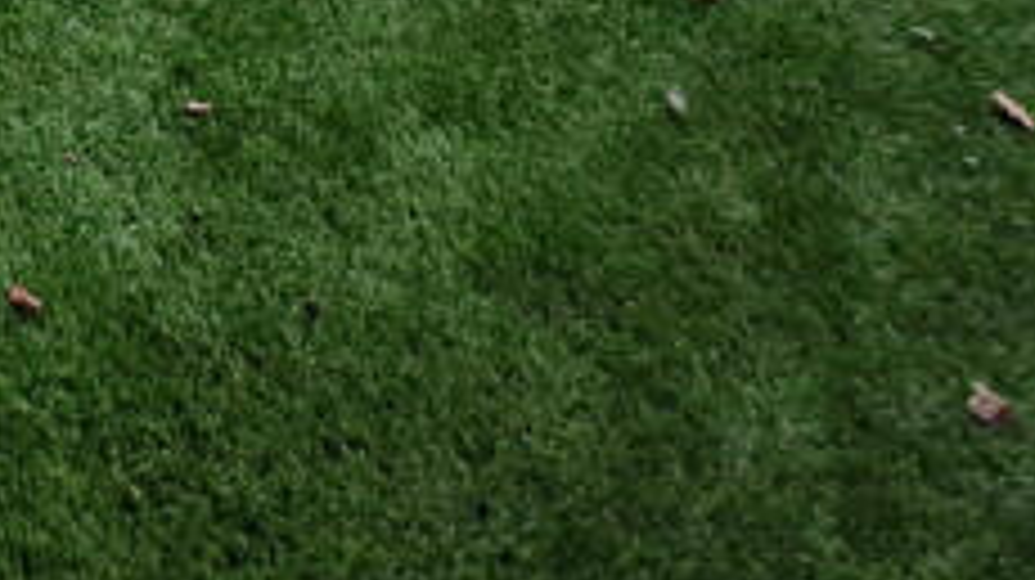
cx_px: -657
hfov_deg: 23.6
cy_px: -1133
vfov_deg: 11.5
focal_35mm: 63
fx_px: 1728
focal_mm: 1.74
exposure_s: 1/341
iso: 50
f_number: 2.2
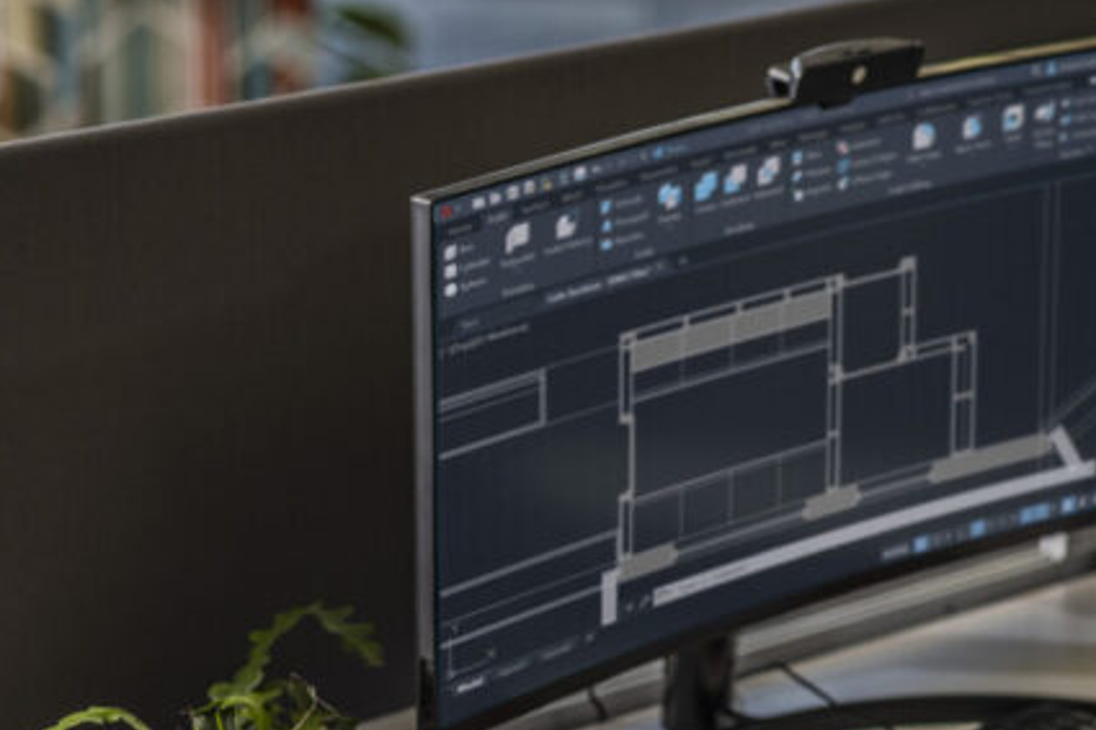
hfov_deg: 13.0
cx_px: 823
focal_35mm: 158
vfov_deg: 8.7
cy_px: 181
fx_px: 4808
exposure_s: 1/125
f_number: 2
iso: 200
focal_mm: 80
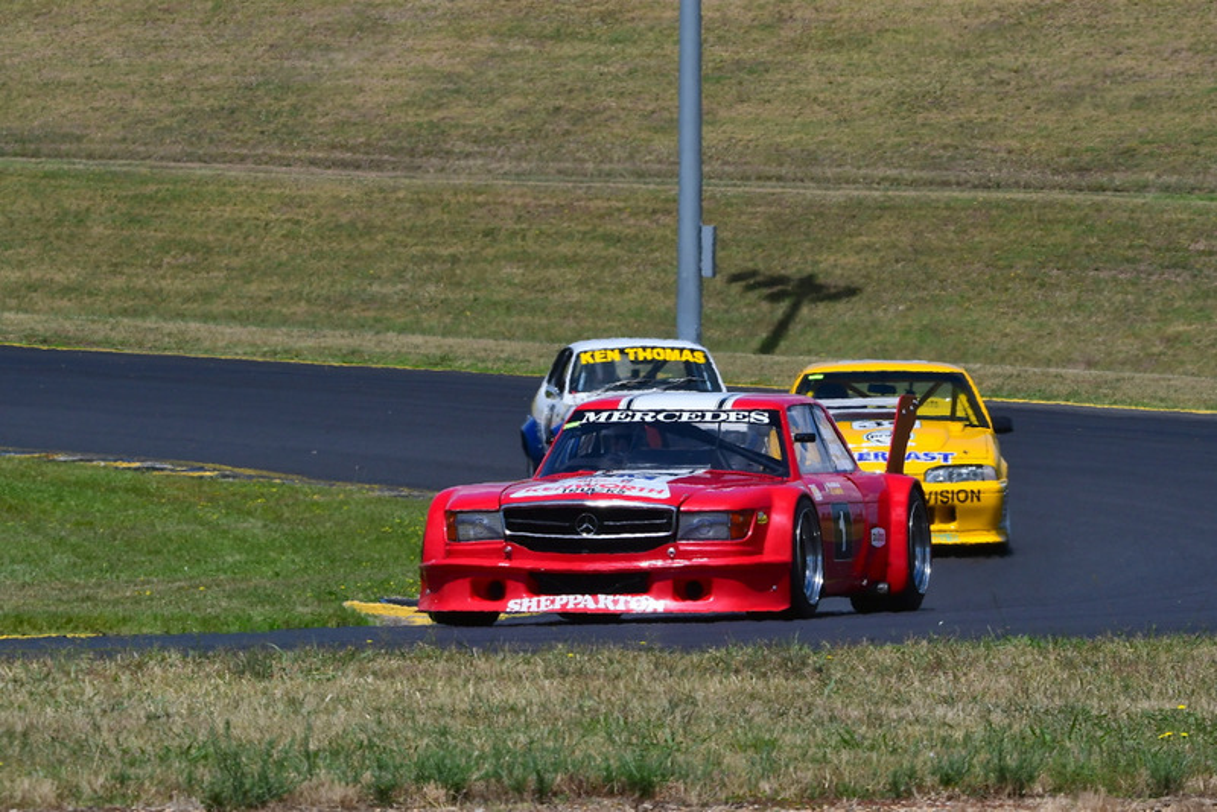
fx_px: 10145
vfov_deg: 4.6
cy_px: 406
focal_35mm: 300
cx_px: 608
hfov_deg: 6.9
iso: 250
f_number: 14
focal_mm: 200
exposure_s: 1/640
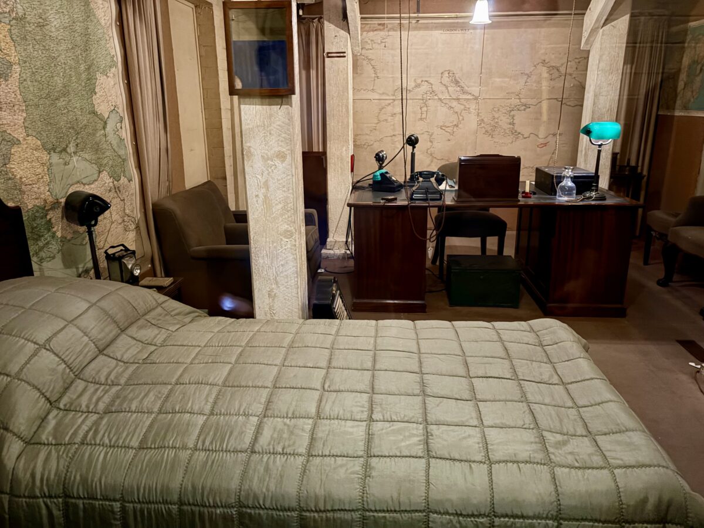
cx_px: 352
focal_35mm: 26
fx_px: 529
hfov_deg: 67.3
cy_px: 264
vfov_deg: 53.1
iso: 1000
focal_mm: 5.96
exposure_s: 1/9
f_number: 1.6
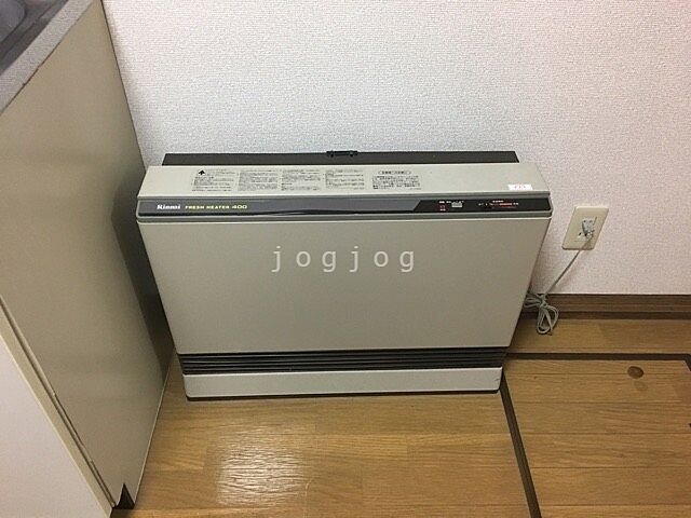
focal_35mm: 29
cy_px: 259
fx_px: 579
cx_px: 346
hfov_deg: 61.7
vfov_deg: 48.2
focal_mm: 4.15
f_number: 2.2
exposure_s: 1/33
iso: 160
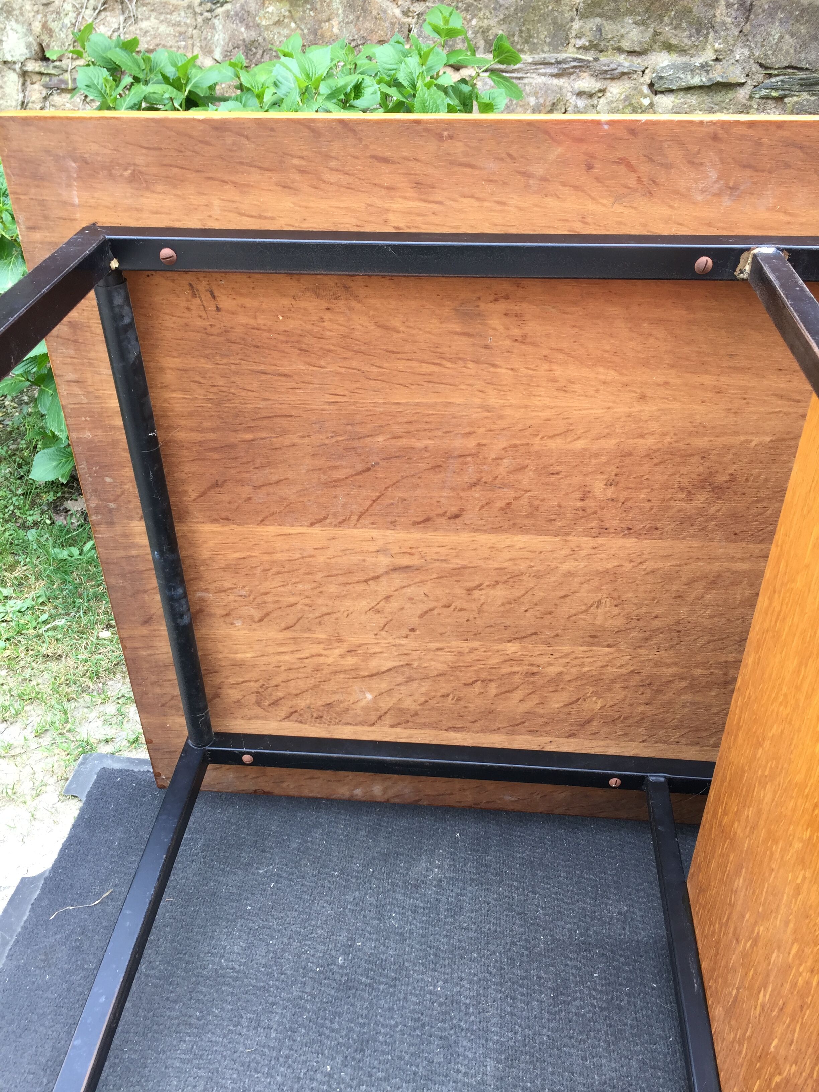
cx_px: 410
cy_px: 546
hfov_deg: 48.2
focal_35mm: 29
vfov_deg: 61.7
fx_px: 915
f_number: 2.2
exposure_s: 1/139
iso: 32
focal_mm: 4.15
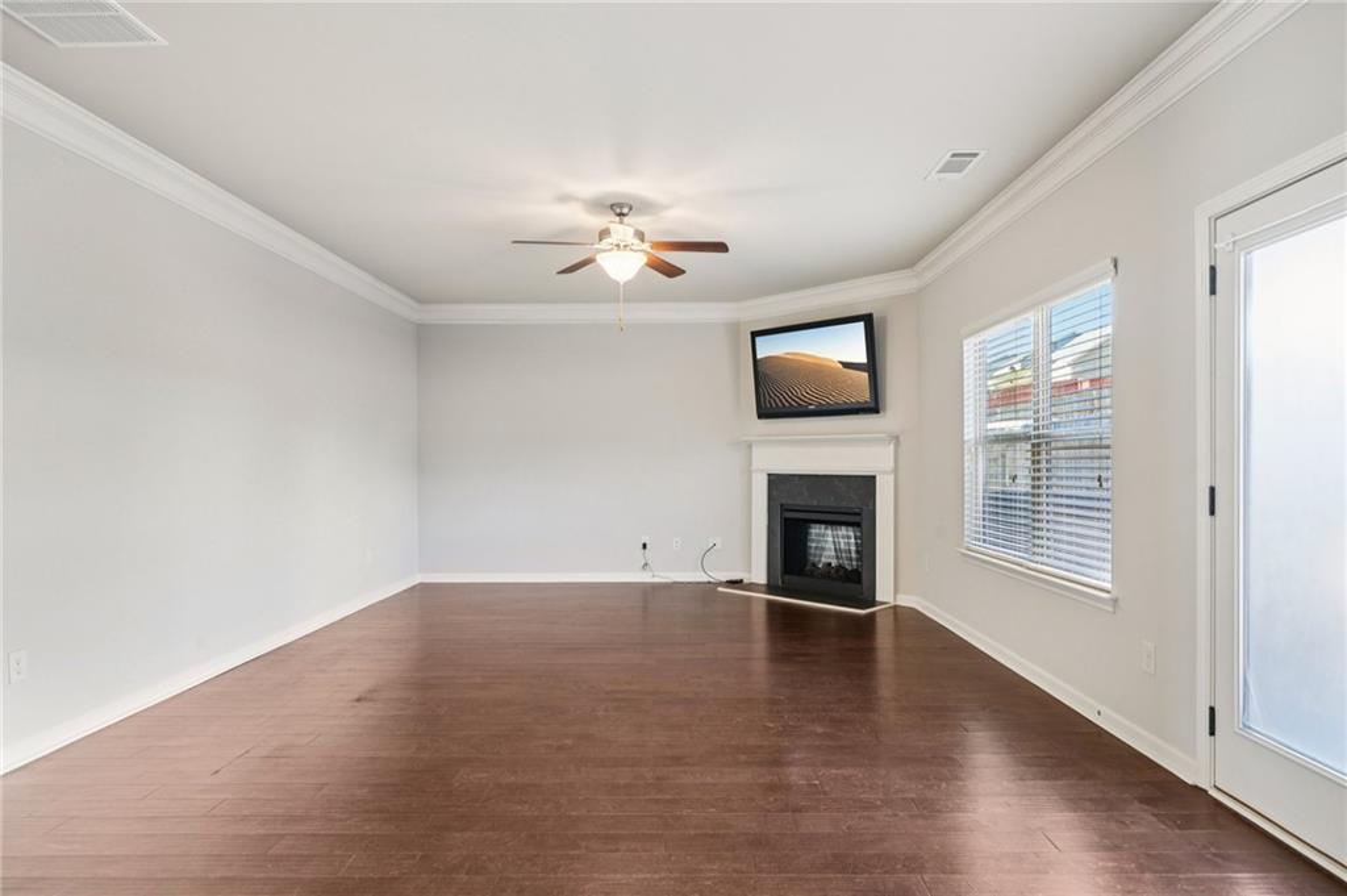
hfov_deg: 87.0
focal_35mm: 19
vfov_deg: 64.5
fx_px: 710
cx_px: 674
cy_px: 448
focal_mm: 19
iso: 400
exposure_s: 1/5
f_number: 8
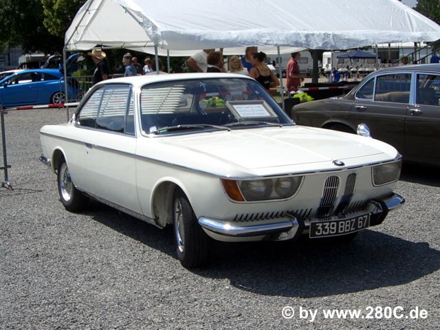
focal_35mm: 38
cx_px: 220
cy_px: 165
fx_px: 483
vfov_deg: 37.7
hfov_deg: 49.0
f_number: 4.3
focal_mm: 6.2
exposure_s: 1/1250
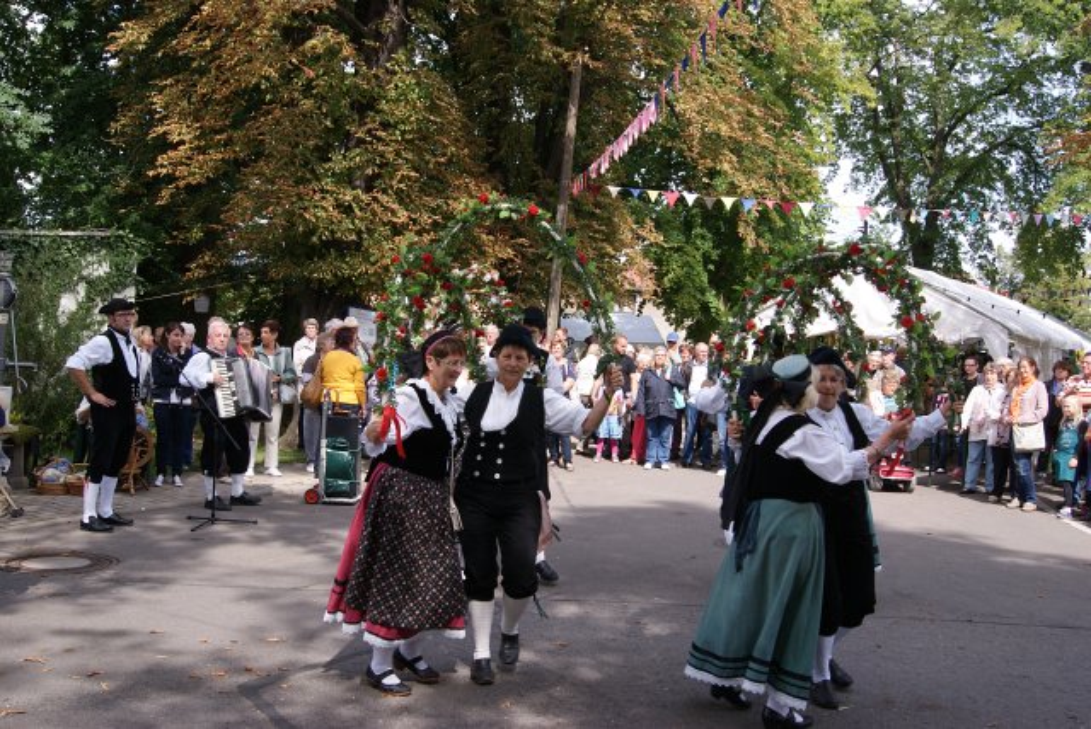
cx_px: 546
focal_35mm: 36
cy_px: 364
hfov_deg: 53.1
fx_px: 1092
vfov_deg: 36.9
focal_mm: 24
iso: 100
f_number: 9
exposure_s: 1/80
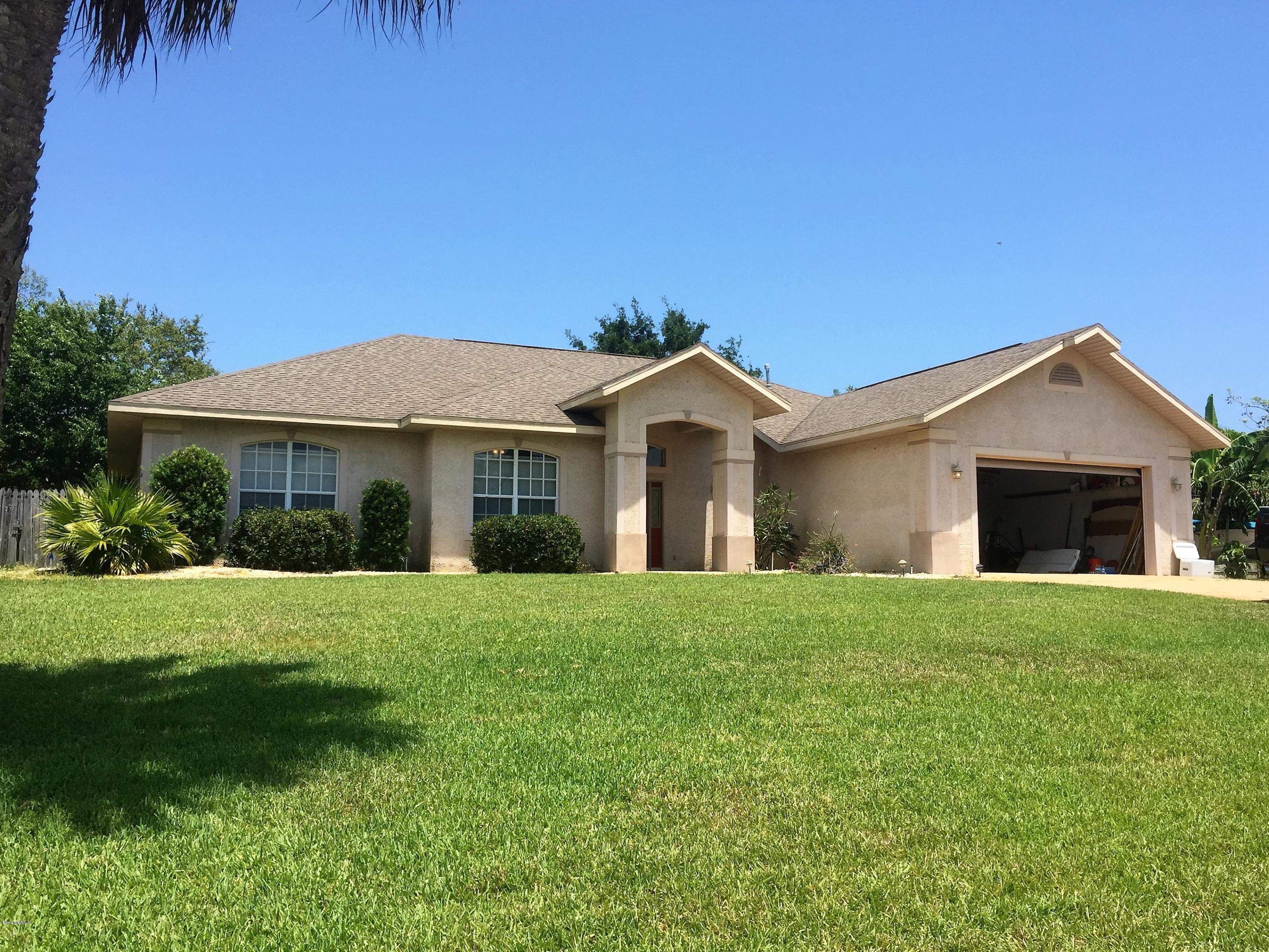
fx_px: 1063
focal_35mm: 29
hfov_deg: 61.7
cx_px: 634
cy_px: 476
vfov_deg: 48.2
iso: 32
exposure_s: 1/1582
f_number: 2.2
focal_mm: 4.15
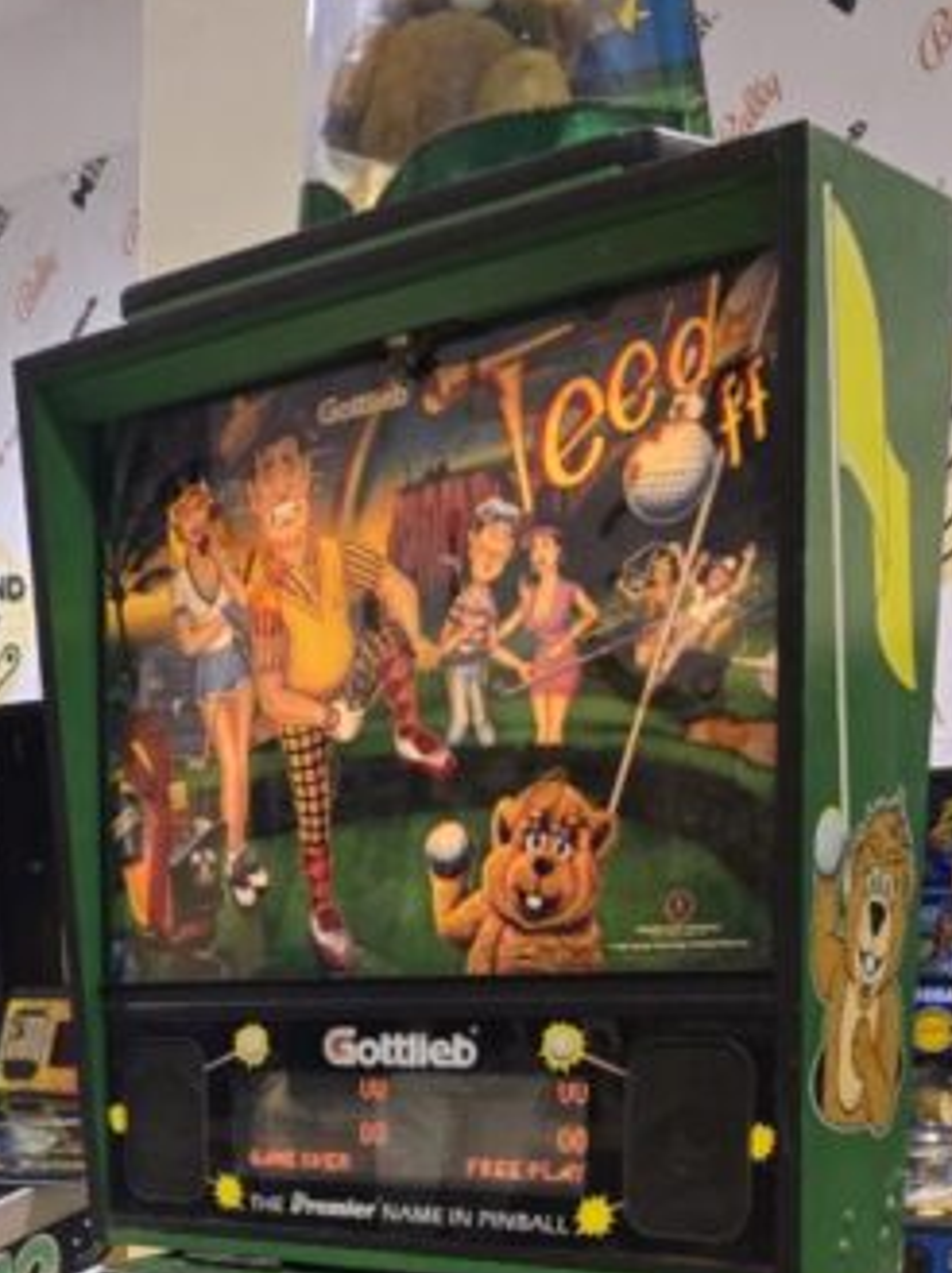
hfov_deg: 24.6
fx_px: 2057
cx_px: -43
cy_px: 1370
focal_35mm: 56
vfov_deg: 31.0
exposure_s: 1/100
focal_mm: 6.3
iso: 500
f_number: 1.7
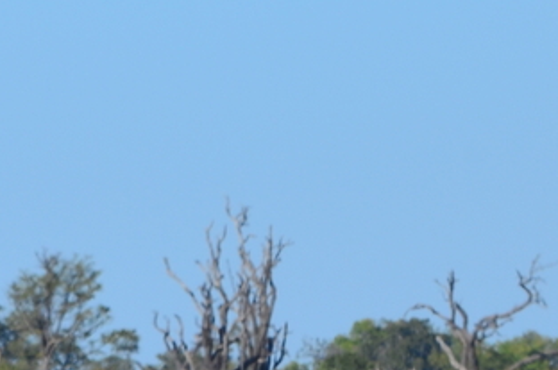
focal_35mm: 1352
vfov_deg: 1.0
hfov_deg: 1.5
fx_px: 20923
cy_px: 599
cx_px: -2
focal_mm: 220
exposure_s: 1/160
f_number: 11
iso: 100
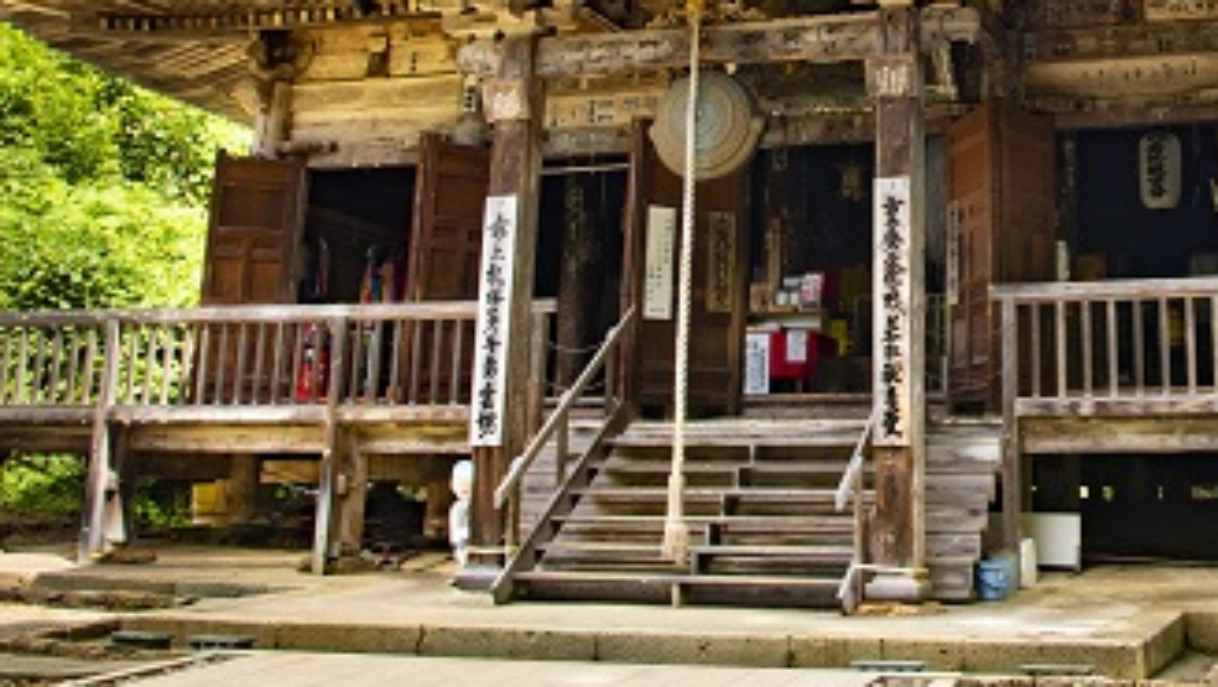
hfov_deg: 40.4
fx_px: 1584
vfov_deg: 23.7
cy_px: 50
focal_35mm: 49
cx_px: 973
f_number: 14
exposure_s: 1/60
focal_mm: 24
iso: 320
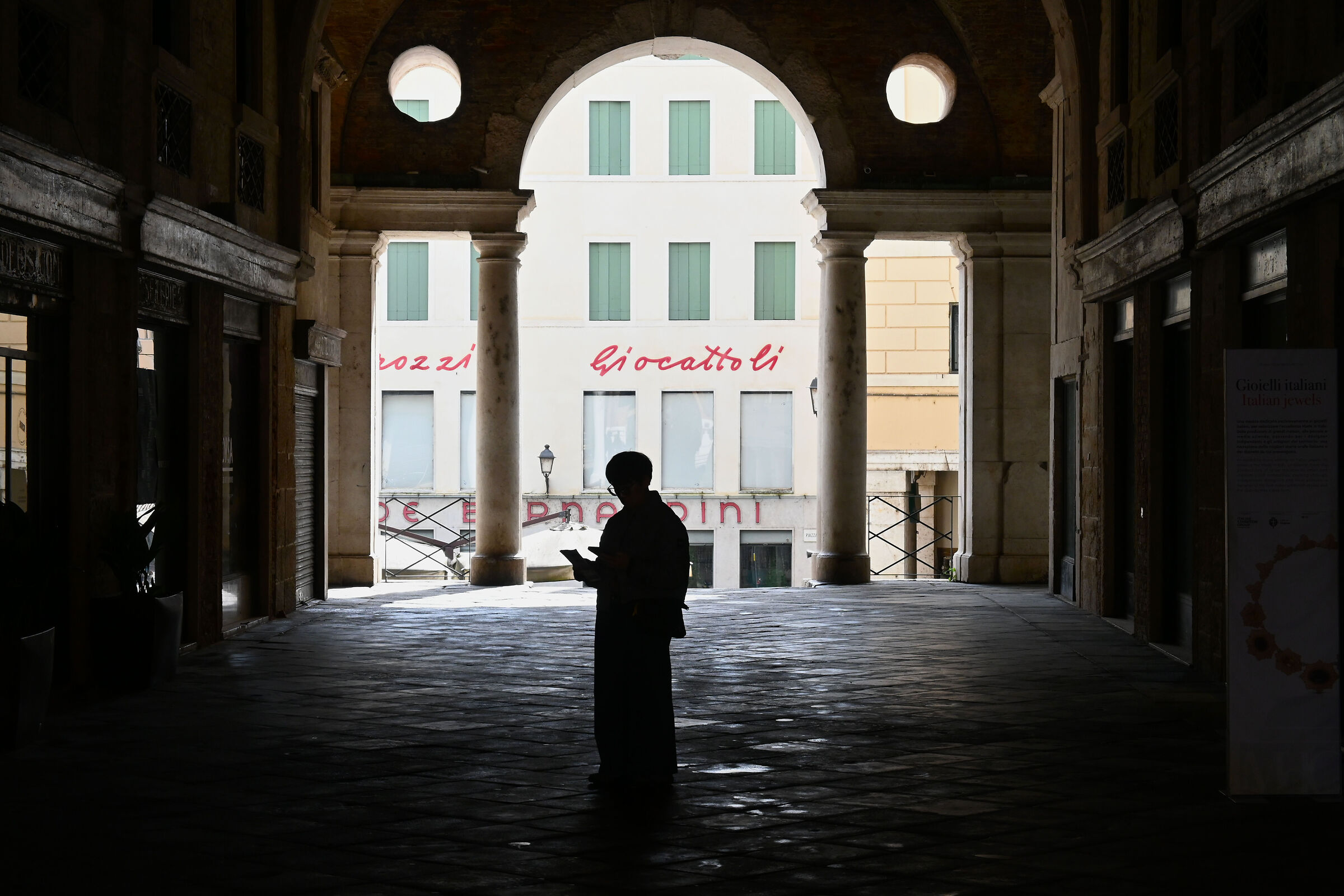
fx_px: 2800
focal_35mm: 75
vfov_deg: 18.2
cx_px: 672
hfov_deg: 27.0
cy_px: 448
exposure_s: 1/800
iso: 800
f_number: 6.3
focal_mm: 50
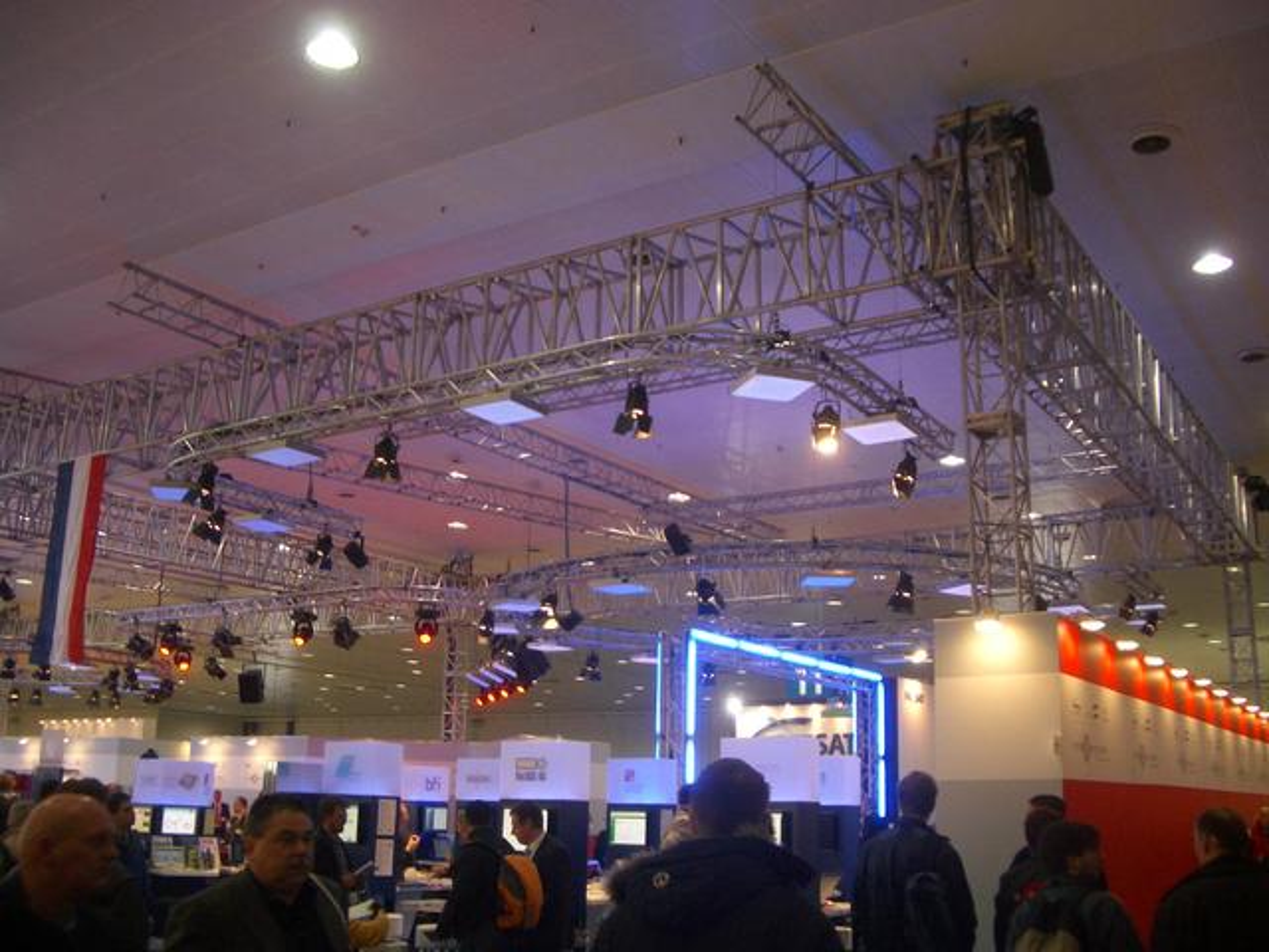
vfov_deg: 40.7
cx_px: 634
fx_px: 1283
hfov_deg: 52.6
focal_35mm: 35
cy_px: 476
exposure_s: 1/30
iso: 100
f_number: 2.6
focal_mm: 5.8
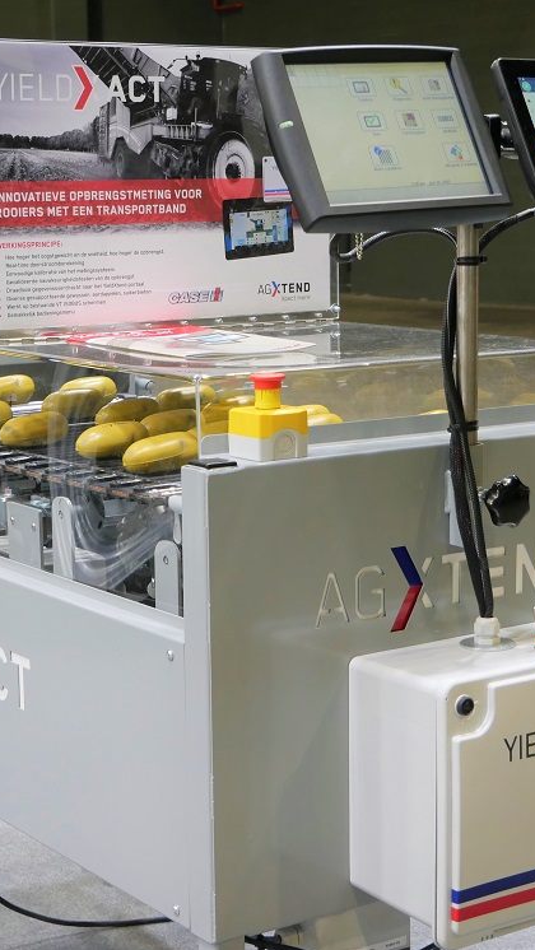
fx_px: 1840
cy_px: 475
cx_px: 229
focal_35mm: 73
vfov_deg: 29.0
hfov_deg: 16.5
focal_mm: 25
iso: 640
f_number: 4.5
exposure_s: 1/60
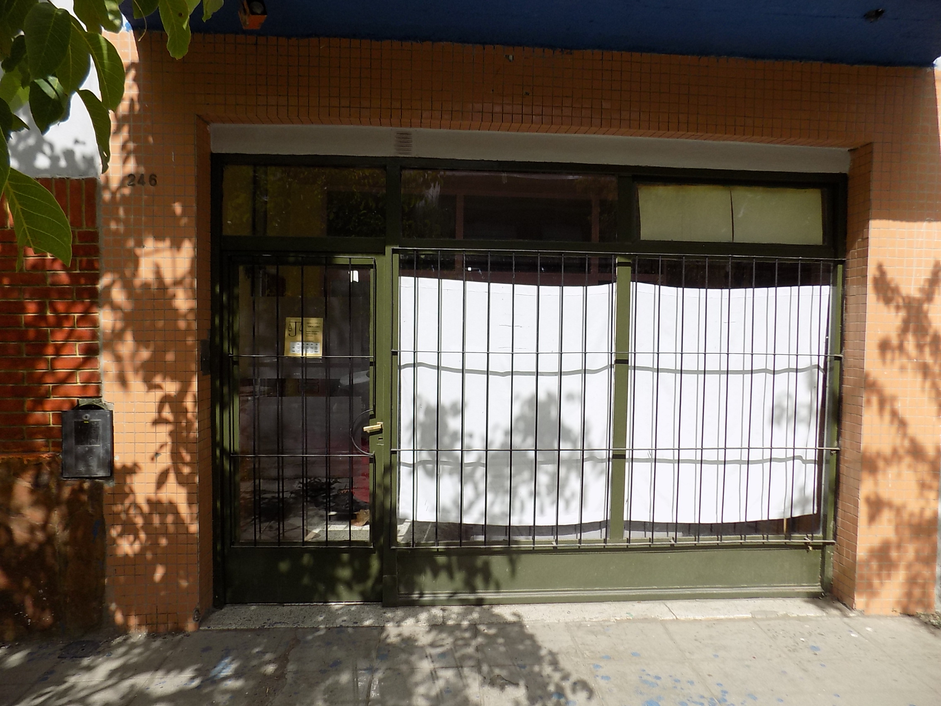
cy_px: 353
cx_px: 470
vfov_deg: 58.9
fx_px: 625
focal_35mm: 23
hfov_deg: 73.9
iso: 80
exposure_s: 1/160
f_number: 9.9
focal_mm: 4
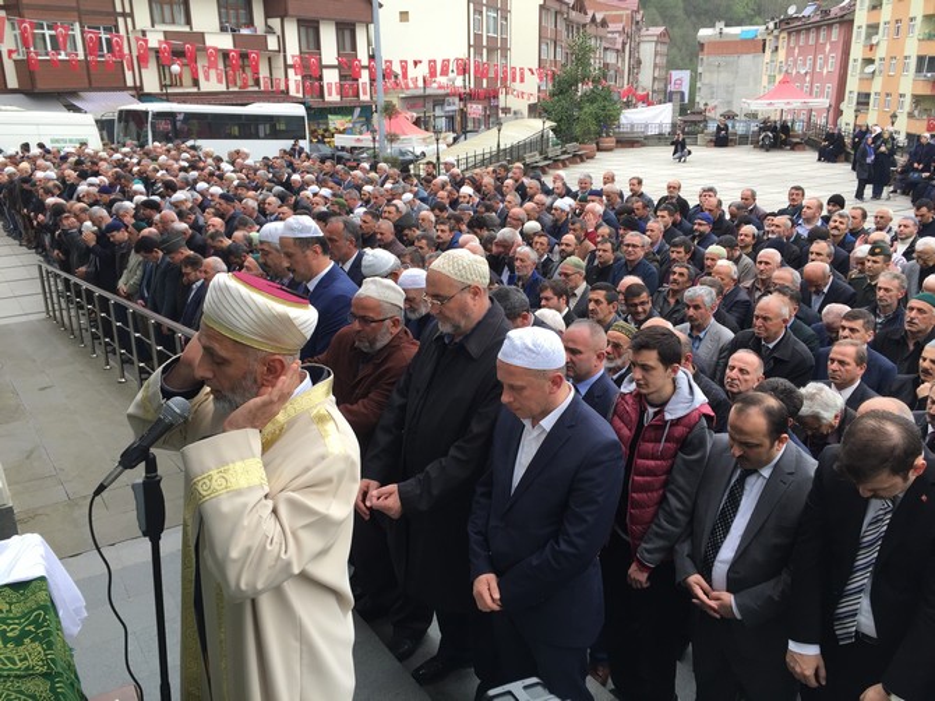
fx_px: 783
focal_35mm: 29
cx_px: 468
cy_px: 350
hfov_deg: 61.7
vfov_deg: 48.2
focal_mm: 4.15
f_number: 2.2
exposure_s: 1/100
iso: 32
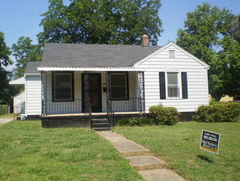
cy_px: 90
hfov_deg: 51.3
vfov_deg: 39.7
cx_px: 120
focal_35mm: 36
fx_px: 250
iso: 64
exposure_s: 1/500
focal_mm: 6.3
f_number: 4.6
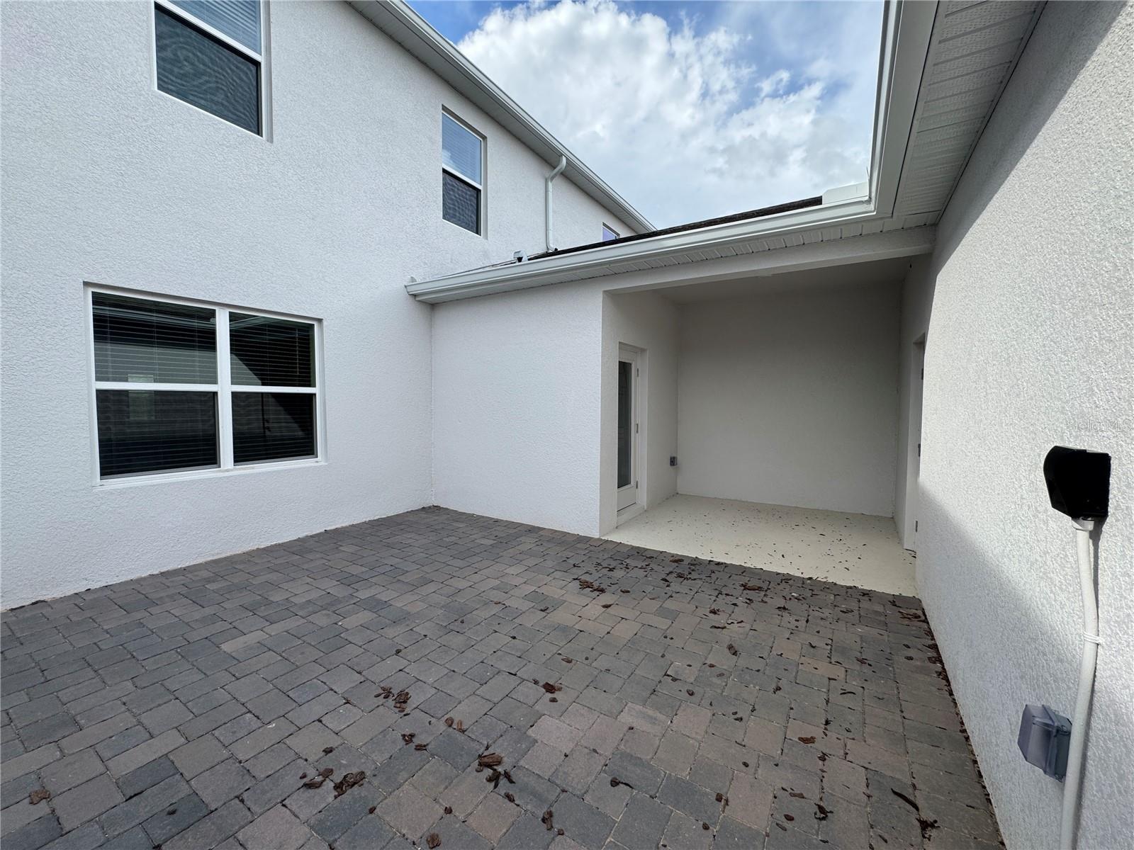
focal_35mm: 14
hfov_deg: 102.1
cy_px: 425
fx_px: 459
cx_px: 567
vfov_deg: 85.7
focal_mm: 2.22
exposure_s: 1/1006
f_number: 2.2
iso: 50
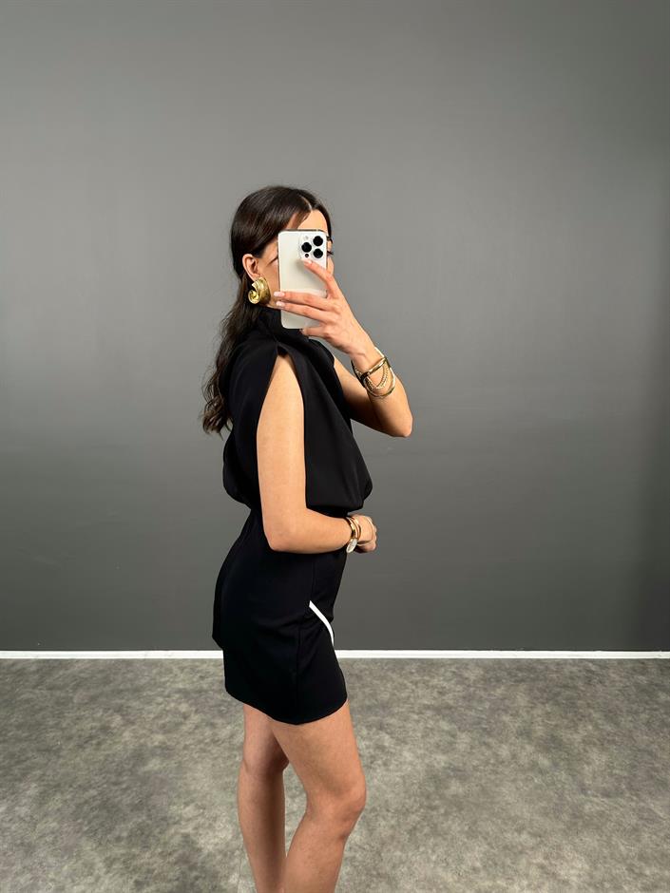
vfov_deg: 71.6
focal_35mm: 24
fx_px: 619
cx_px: 335
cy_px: 446
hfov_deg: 56.8
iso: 100
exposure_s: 1/121
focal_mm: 6.86
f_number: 1.78
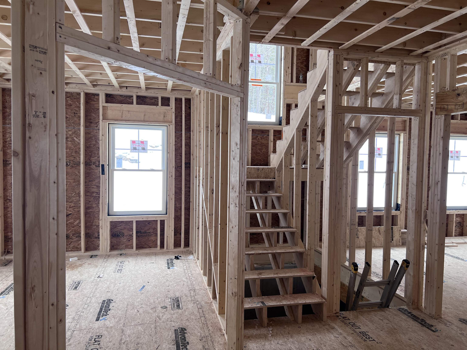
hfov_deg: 67.3
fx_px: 351
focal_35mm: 26
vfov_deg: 53.1
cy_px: 175
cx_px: 234
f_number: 1.5
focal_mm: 5.7
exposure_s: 1/171
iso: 64
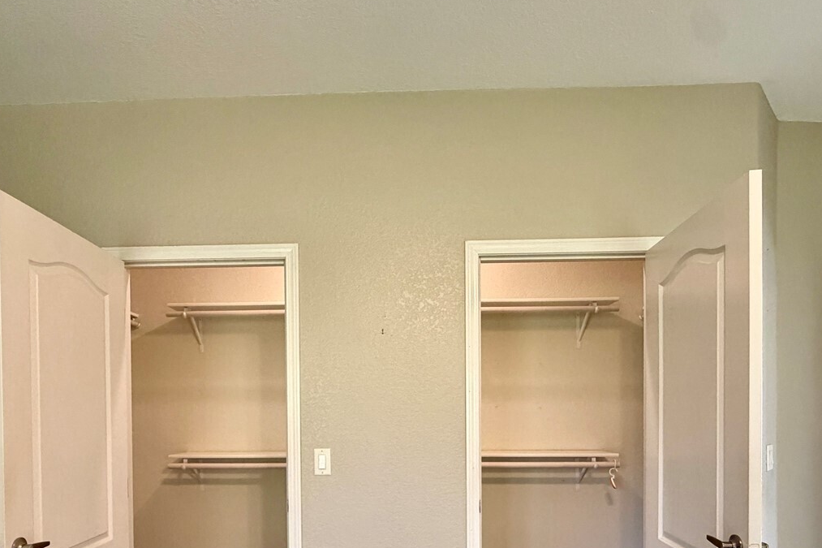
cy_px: 423
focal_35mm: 23
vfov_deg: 52.2
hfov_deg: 76.0
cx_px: 378
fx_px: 525
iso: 320
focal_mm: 2.22
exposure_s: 1/115
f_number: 2.2
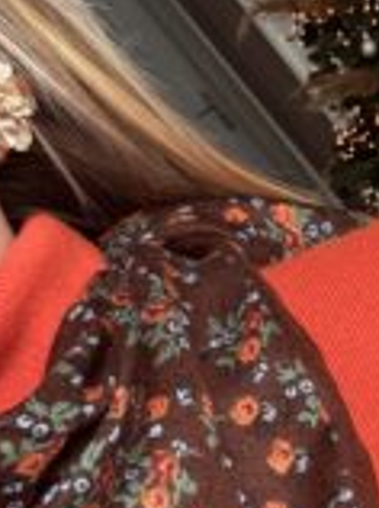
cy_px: 428
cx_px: 440
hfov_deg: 18.4
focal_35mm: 76
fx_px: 1112
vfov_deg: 25.1
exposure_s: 1/60
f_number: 1.9
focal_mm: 2.69
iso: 125
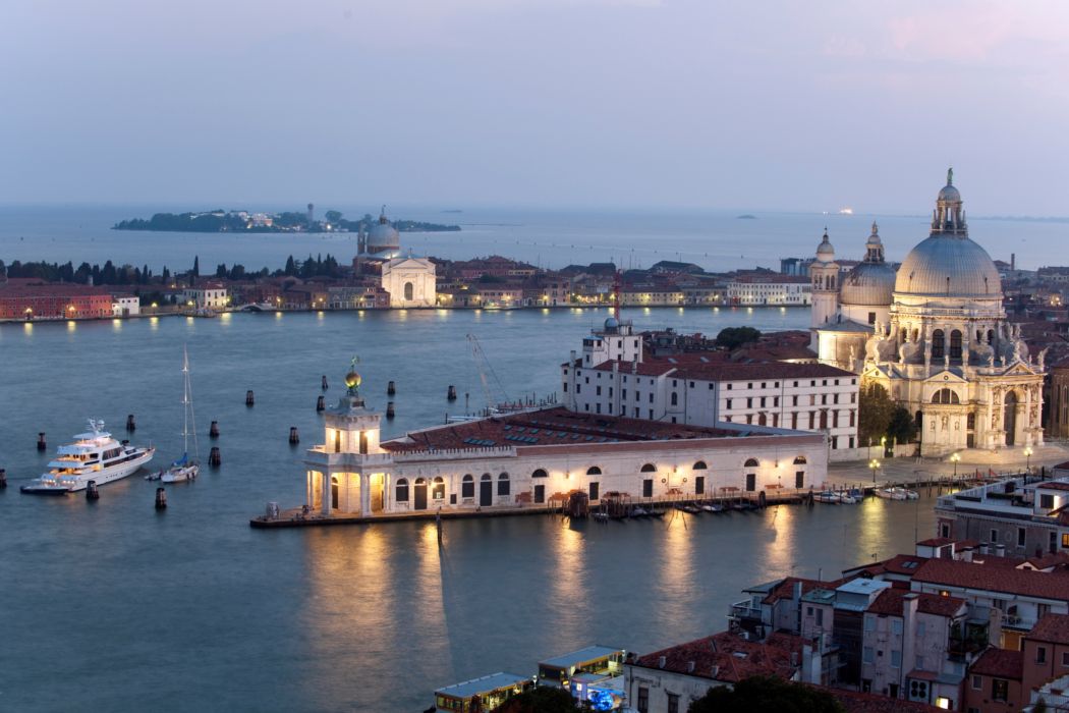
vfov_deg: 19.5
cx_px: 534
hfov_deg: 28.8
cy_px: 356
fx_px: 2078
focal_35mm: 70
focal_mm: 70
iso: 100
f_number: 8
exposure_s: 4
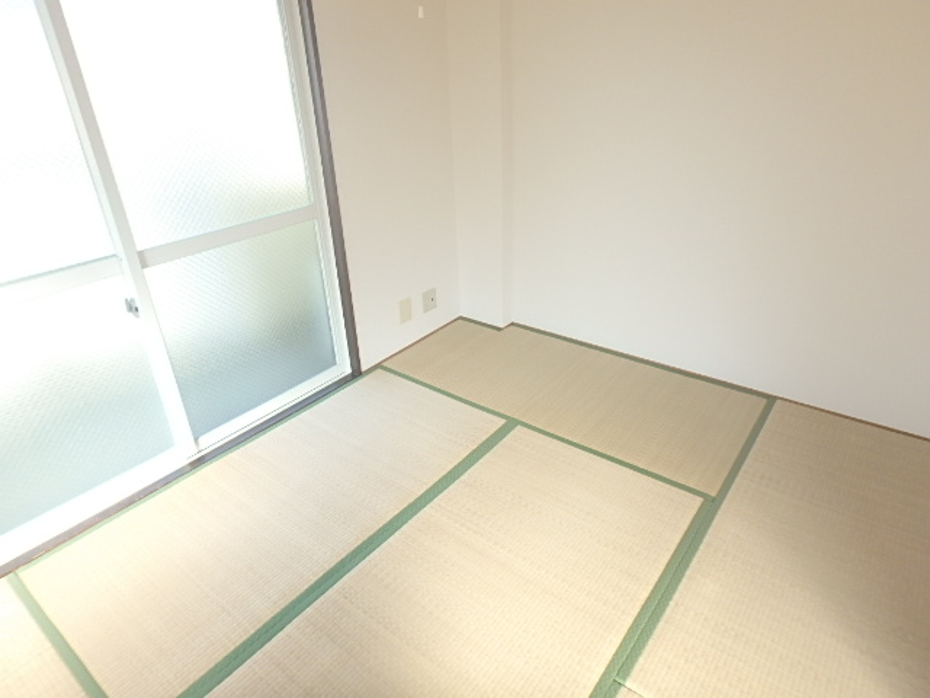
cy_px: 349
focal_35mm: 21
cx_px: 465
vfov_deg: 63.4
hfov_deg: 79.0
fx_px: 564
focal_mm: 3.7
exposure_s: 1/60
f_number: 3.5
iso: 160
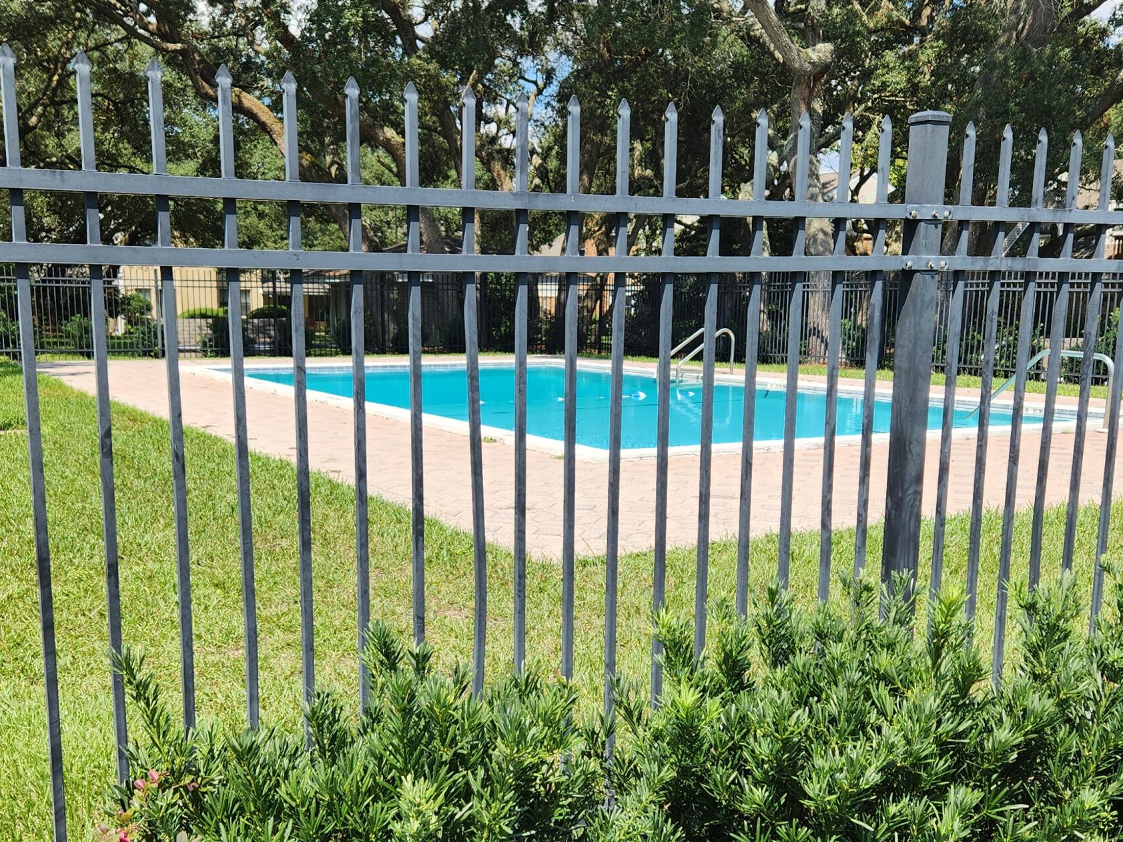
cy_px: 572
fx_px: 1330
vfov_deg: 34.7
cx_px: 506
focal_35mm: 41
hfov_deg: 45.7
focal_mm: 5.4
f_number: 1.8
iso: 20
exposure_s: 1/1019
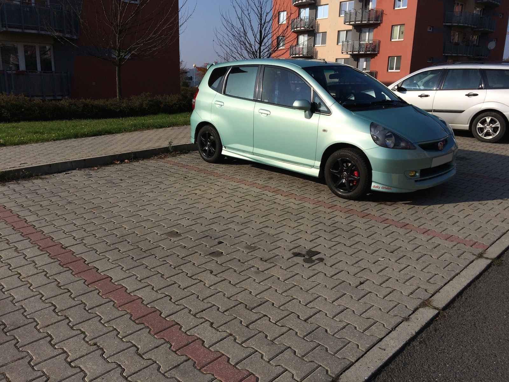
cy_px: 191
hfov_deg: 61.7
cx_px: 254
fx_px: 426
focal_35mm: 29
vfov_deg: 48.2
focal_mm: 4.2
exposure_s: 1/4115
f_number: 2.2
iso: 32
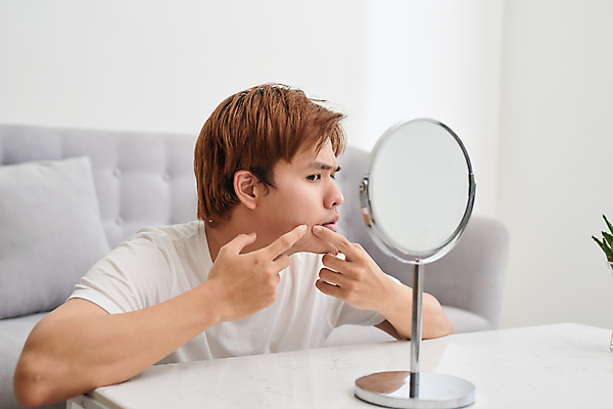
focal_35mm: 50
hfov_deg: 39.6
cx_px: 306
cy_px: 204
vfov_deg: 27.0
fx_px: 851
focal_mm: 50
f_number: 2.8
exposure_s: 1/125
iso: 200
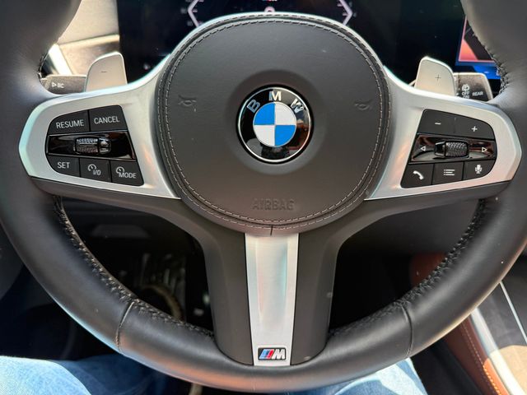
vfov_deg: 56.8
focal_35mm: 24
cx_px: 264
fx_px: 365
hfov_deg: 71.6
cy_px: 198
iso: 125
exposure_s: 1/229
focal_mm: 6.76
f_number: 1.78
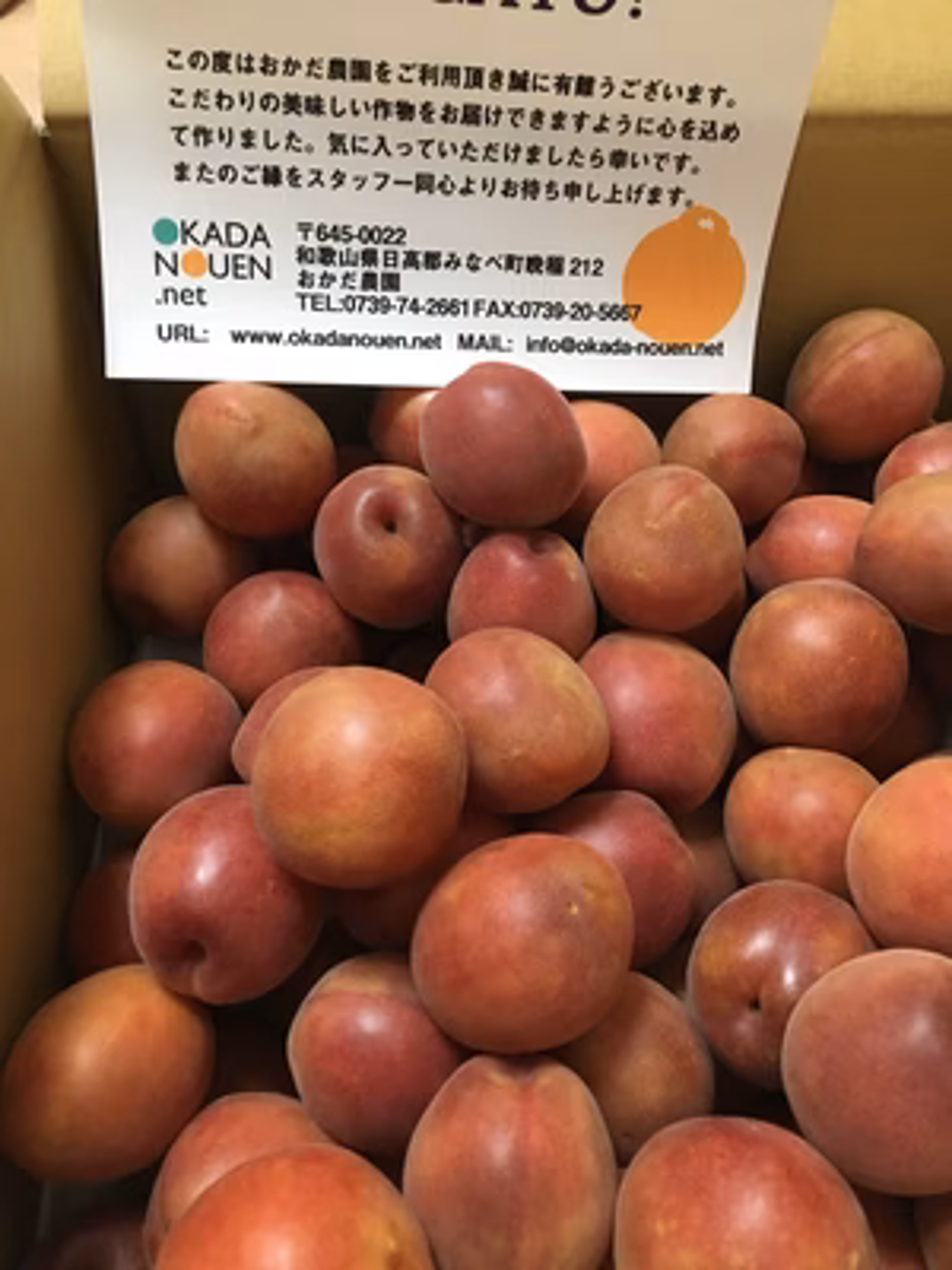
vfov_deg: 61.7
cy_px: 635
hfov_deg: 48.2
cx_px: 476
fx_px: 1063
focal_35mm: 29
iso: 160
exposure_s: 1/30
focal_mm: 4.15
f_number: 2.2
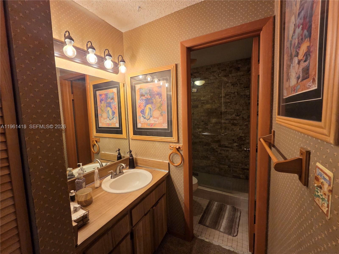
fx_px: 127
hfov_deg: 106.2
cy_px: 127
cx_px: 170
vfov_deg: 89.9
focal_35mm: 13
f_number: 2.2
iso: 250
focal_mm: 2.2
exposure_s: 1/60
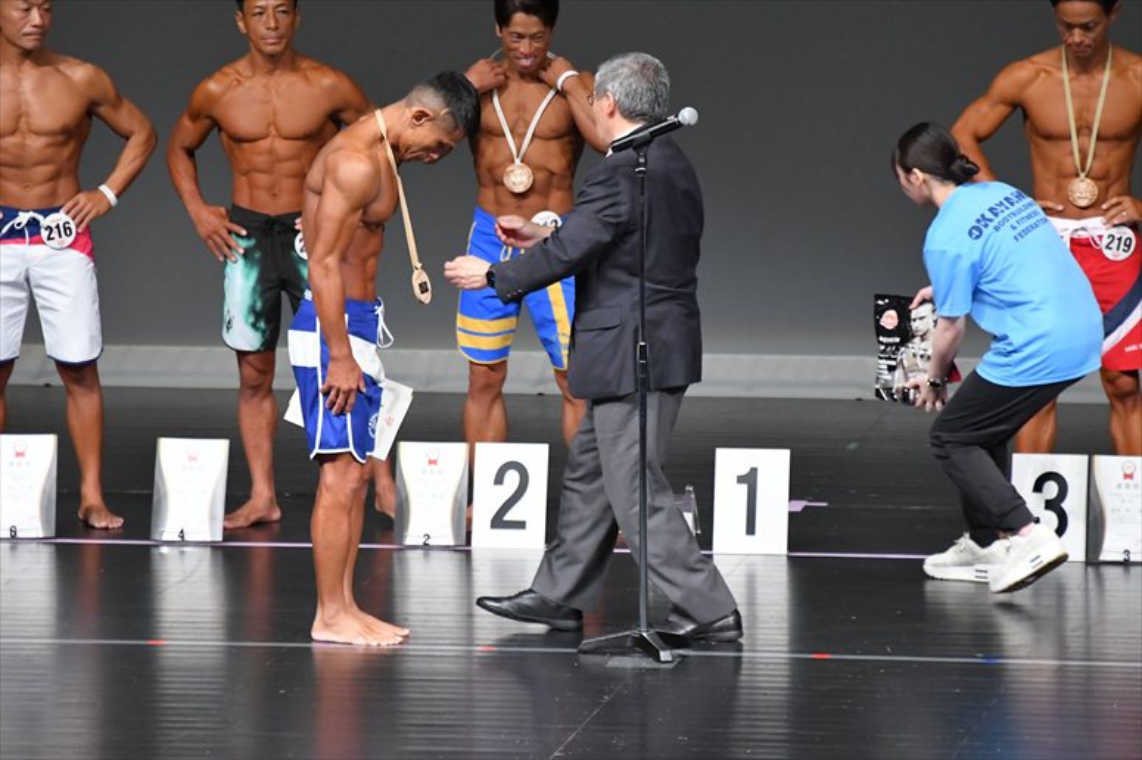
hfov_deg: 6.0
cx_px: 571
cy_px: 380
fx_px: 10939
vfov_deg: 4.0
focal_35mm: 345
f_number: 5.6
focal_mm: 230
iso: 5000
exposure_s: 1/400
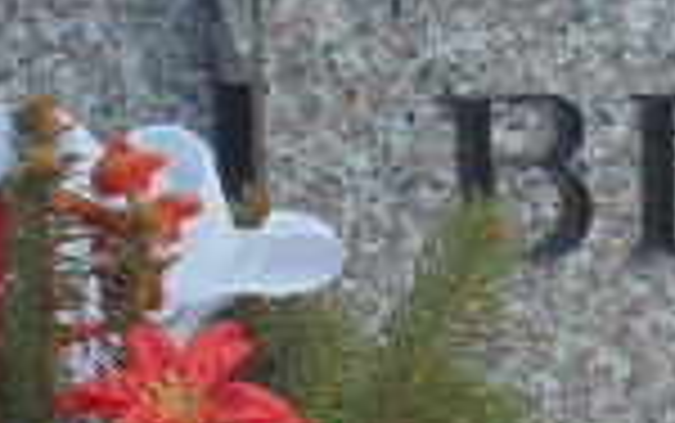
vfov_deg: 3.1
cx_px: 918
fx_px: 7806
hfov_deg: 4.9
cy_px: 382
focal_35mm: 424
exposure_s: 1/200
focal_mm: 16.9
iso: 100
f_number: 4.7
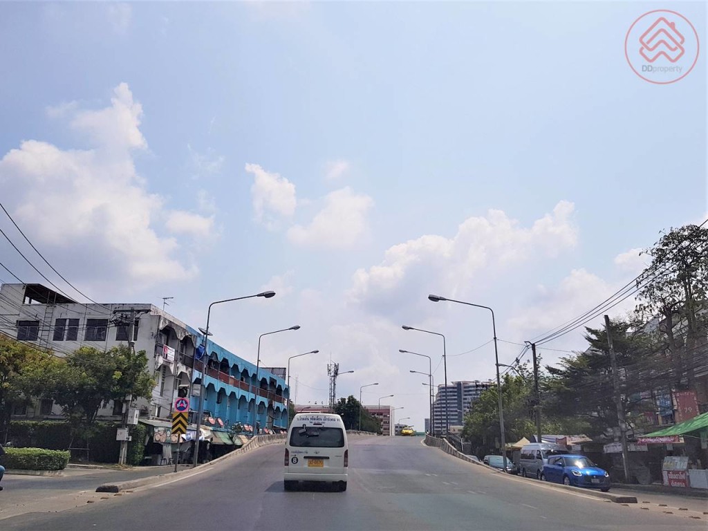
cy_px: 266
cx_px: 354
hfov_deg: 67.3
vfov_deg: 53.1
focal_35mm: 26
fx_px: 532
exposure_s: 1/3200
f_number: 1.7
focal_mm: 4.2
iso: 40
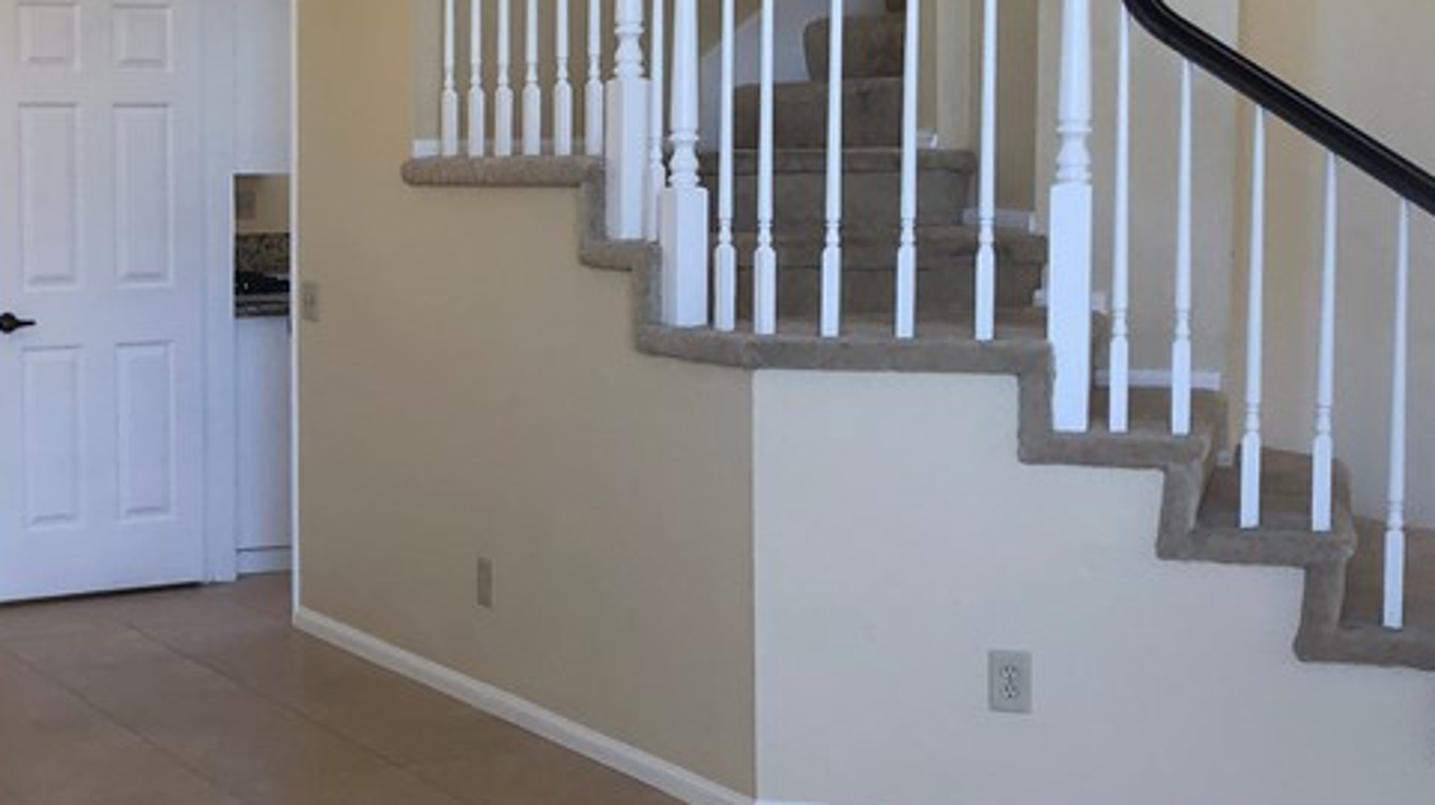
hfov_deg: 31.4
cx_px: 257
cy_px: 367
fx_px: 2472
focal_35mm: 65
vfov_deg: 18.5
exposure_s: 1/120
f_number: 1.8
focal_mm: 3.99
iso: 50
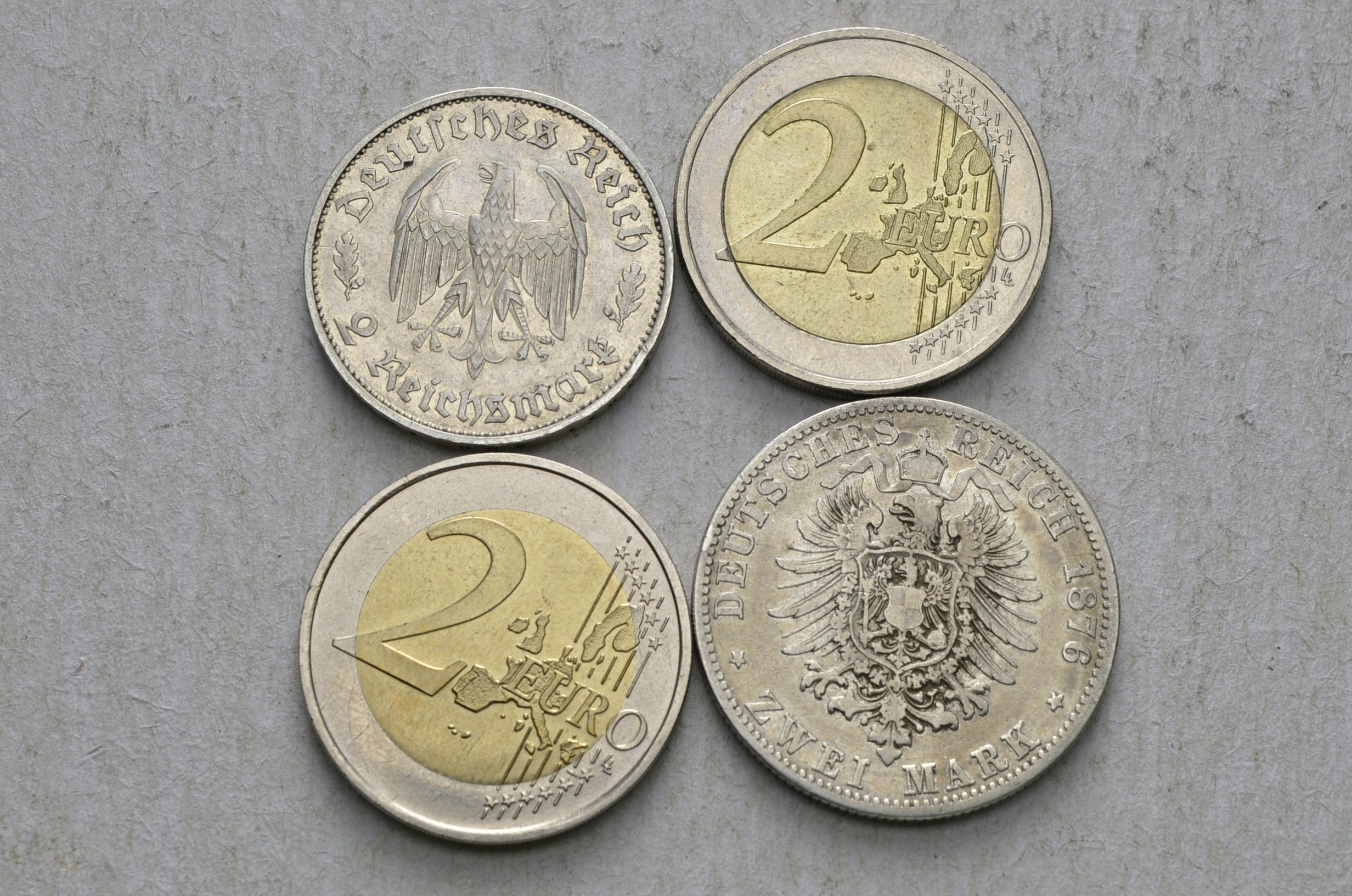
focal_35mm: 72
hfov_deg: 28.1
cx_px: 676
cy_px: 448
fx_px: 2698
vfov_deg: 18.8
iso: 400
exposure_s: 1/200
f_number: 14
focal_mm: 48
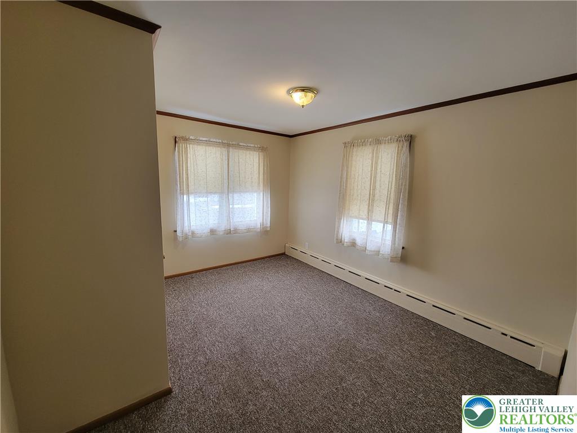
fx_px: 217
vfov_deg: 89.9
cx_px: 288
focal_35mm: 13
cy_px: 216
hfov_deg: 106.2
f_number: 2.2
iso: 200
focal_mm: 2.2
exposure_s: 1/60
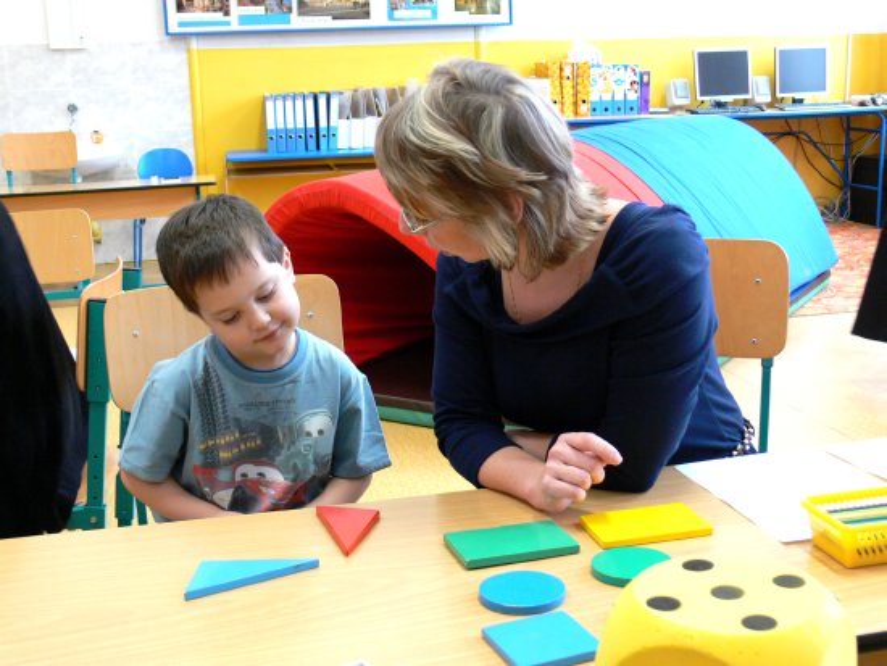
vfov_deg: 32.2
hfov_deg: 42.1
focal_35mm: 45
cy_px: 333
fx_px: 1154
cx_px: 444
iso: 200
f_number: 3.2
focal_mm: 9.4
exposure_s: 1/25
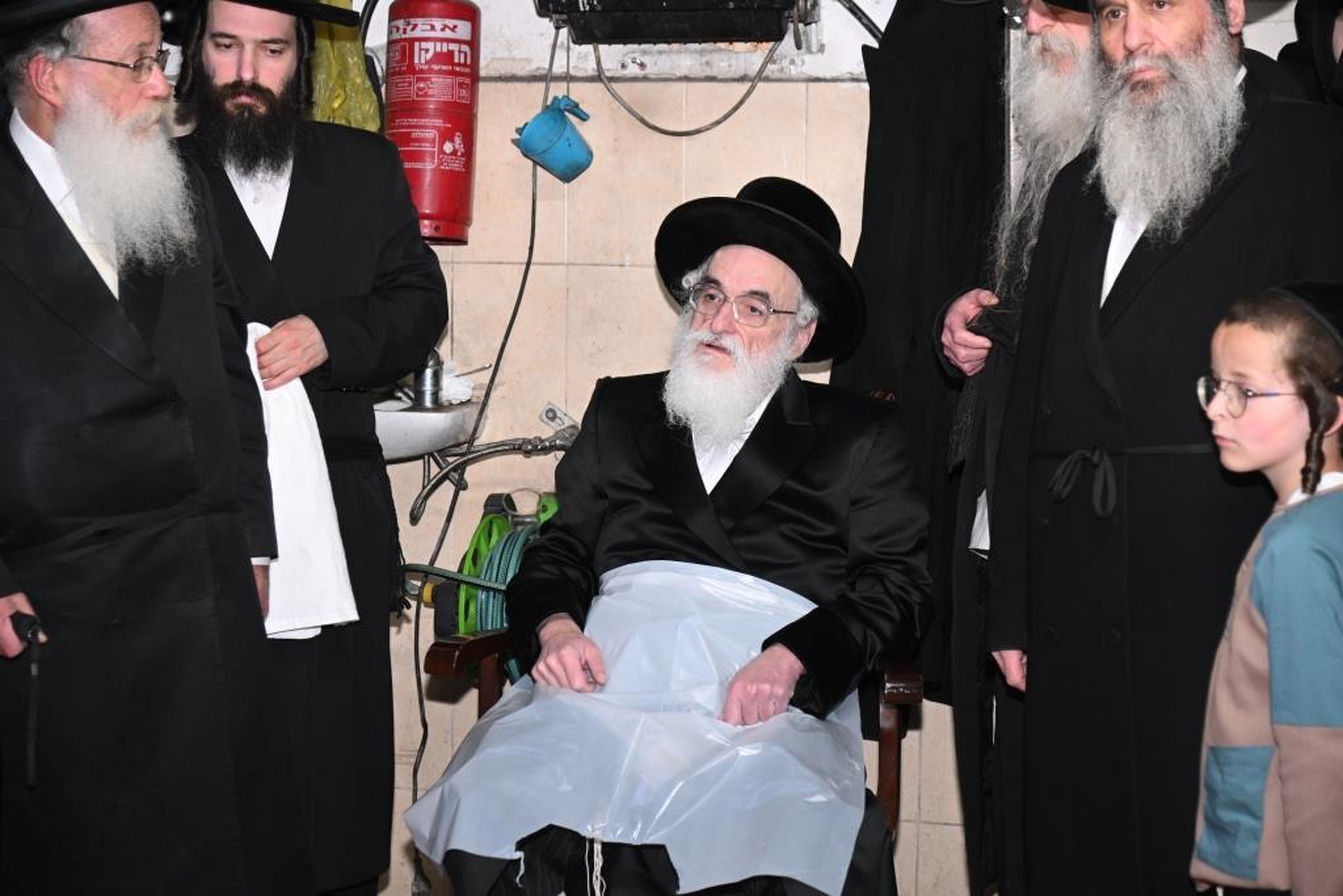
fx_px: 2612
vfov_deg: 19.5
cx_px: 672
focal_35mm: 70
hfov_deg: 28.8
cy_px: 448
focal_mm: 70
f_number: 4
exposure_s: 1/125
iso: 2000
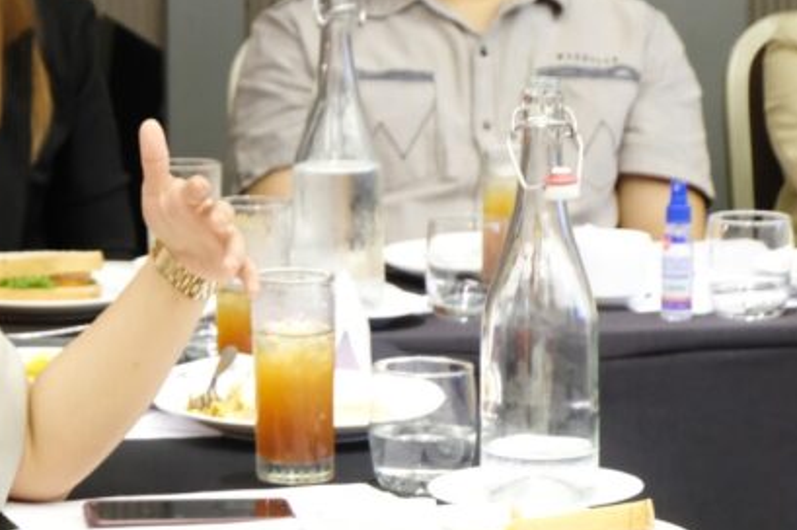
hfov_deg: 10.8
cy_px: 124
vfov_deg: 7.3
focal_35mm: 188
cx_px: -94
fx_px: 4159
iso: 3200
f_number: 5.6
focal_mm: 50
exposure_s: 1/28
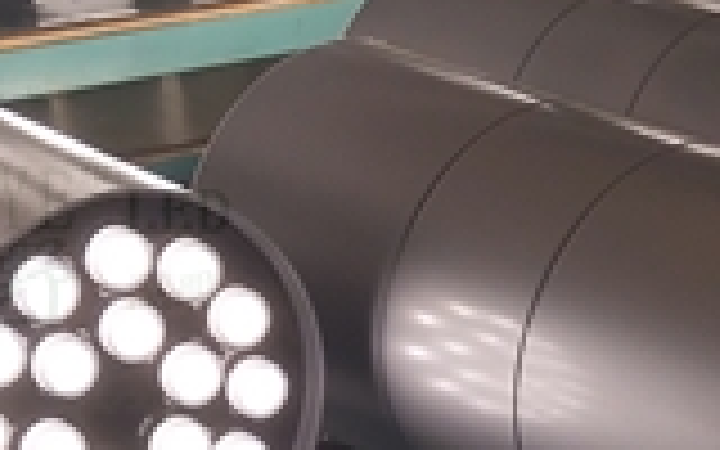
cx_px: 680
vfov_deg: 9.9
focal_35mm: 129
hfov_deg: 15.9
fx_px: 2531
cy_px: 621
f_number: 2
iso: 80
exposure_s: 1/126
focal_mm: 3.88
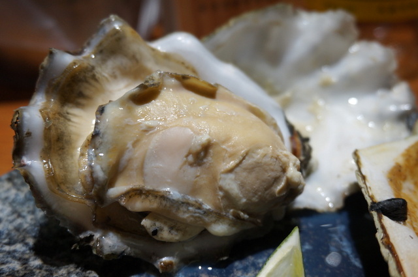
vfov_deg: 34.1
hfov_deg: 49.6
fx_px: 452
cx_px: 209
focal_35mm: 39
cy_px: 138
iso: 400
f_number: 4.5
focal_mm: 26
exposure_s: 1/60
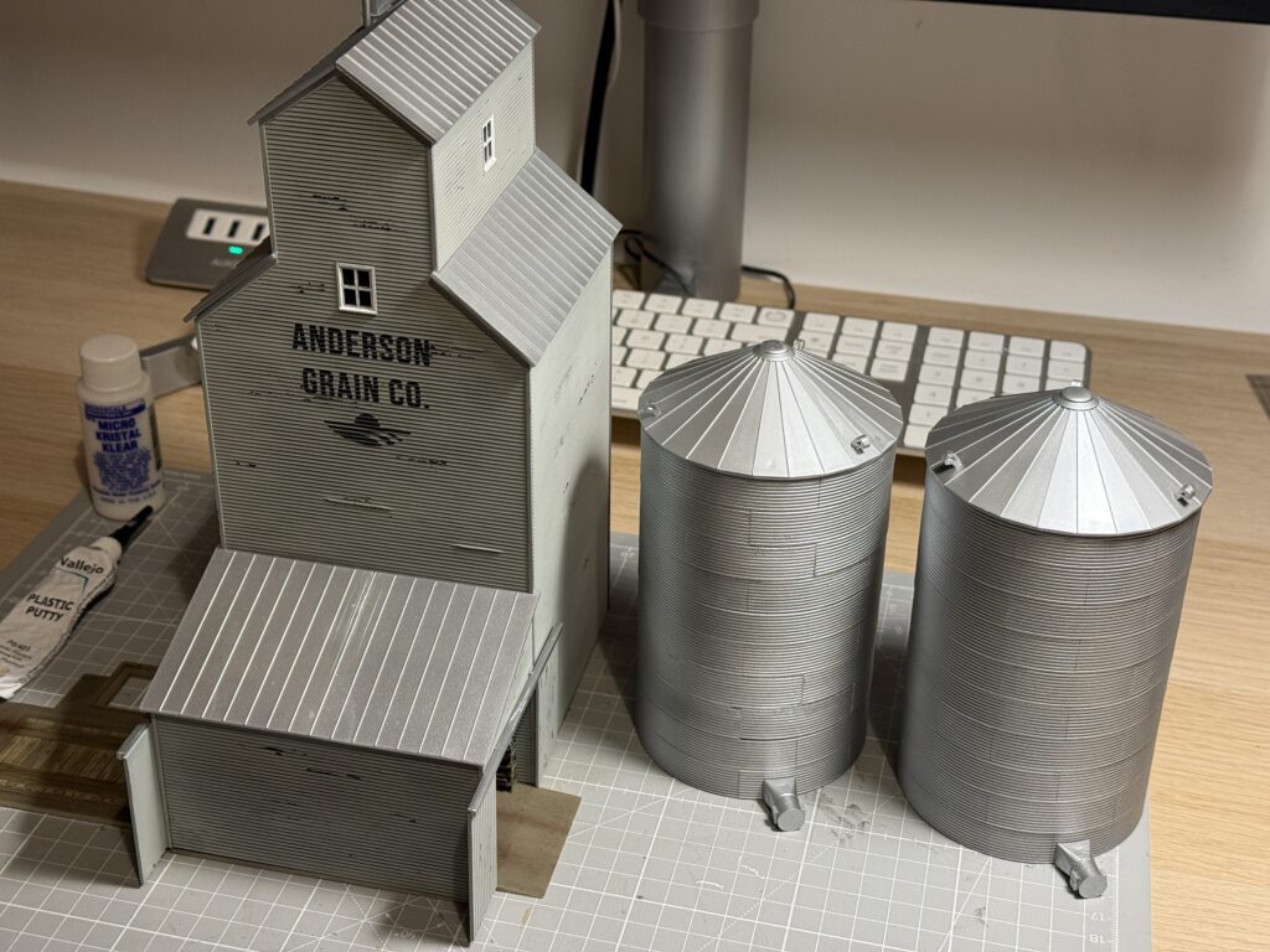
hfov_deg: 39.7
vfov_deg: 30.3
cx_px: 635
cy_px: 476
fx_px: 1761
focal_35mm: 48
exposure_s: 1/50
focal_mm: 6.76
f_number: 1.78
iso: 100
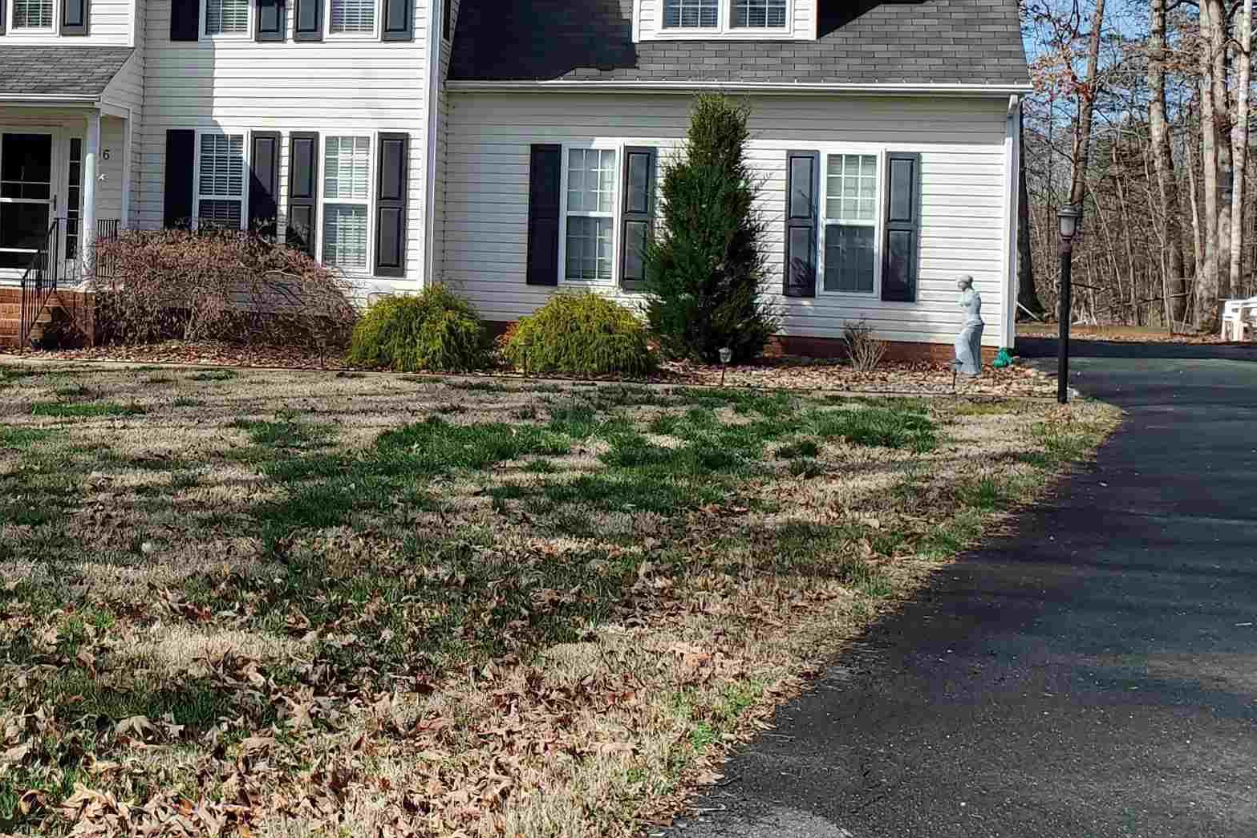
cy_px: 166
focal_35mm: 53
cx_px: 44
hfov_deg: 34.6
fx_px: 1851
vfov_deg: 25.1
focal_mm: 4.3
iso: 50
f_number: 2.4
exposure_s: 1/1245
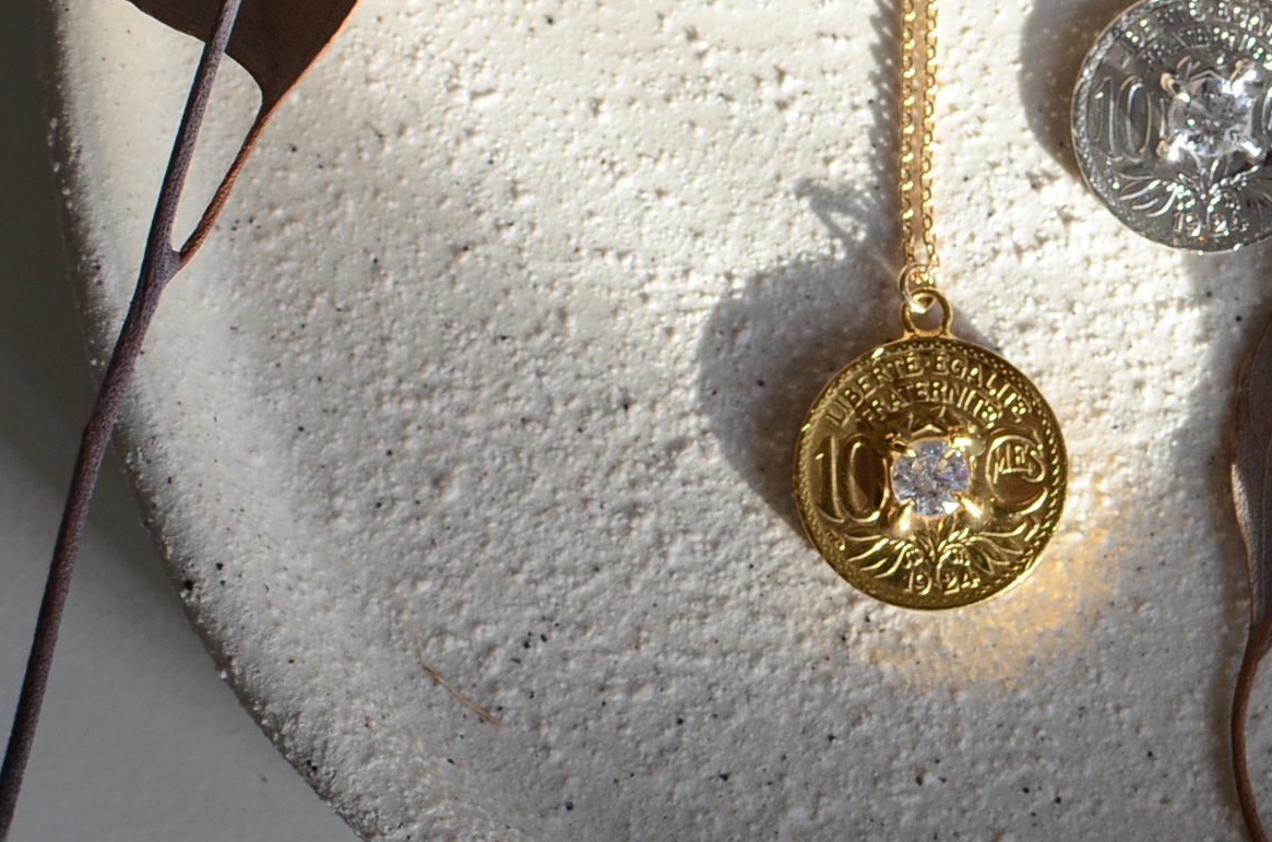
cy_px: 203
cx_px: 1165
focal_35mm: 111
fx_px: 3915
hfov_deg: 18.1
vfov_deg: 12.2
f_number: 5.6
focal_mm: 35
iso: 400
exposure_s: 1/250
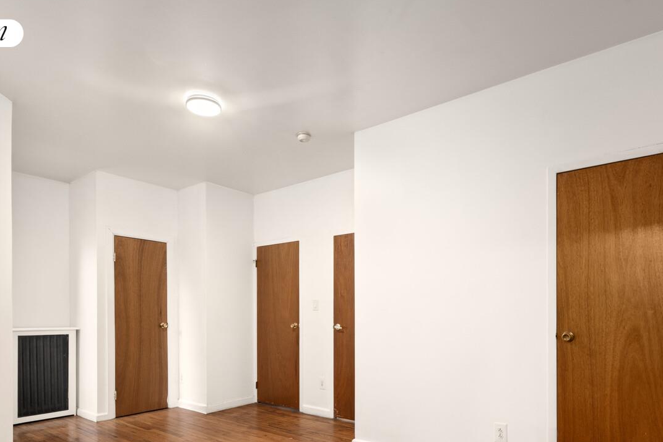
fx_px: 387
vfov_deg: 57.9
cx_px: 330
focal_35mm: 21
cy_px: 301
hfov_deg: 81.2
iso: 200
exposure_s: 3
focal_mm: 10
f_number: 11
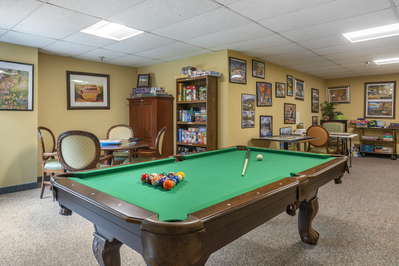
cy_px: 133
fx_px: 244
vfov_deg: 57.3
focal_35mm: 22
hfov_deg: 78.6
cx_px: 200
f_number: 11
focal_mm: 22
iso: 400
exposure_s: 1/15
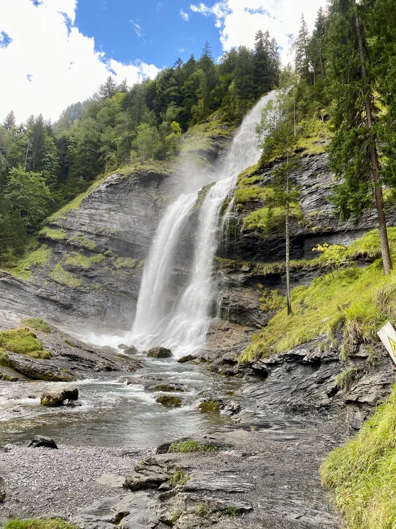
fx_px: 397
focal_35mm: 26
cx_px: 198
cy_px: 264
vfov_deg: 67.3
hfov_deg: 53.1
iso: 32
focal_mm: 4.25
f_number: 1.8
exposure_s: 1/203
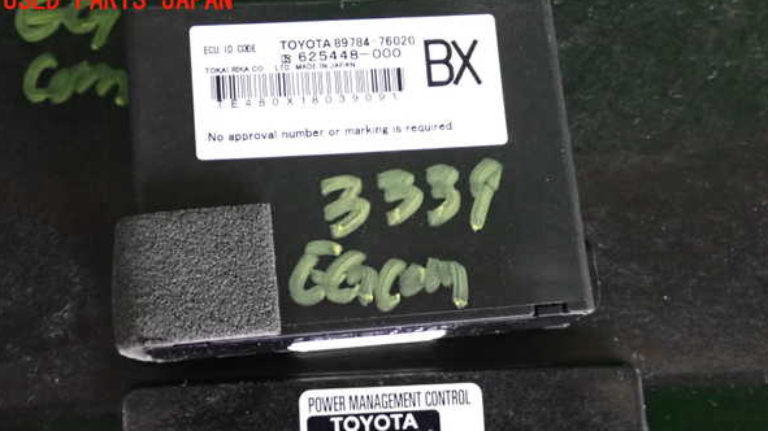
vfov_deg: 23.0
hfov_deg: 39.9
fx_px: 1059
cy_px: 277
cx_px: 386
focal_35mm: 52
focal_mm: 8.4
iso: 2500
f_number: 3.1
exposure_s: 1/50
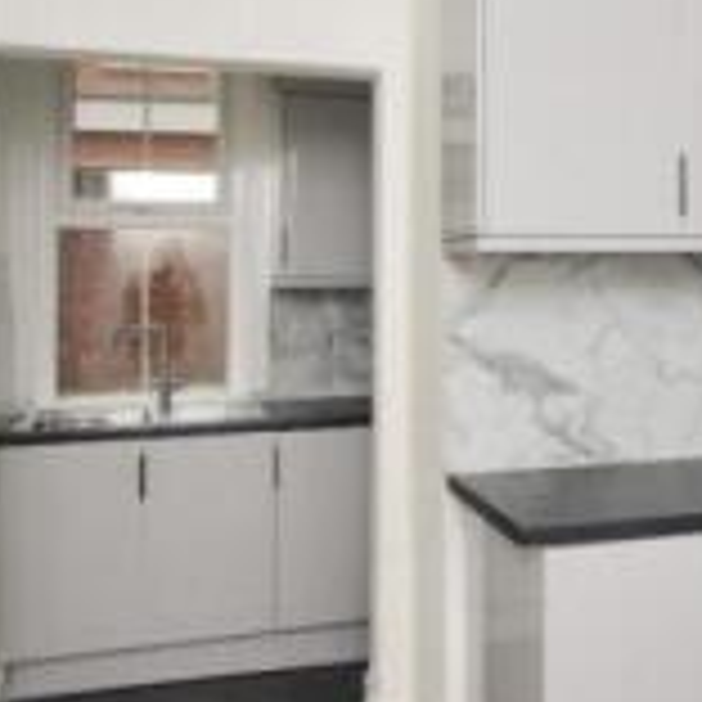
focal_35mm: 39
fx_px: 895
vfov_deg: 42.8
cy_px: 389
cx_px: 540
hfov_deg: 41.4
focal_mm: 10
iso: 400
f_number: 6.3
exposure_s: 1/100
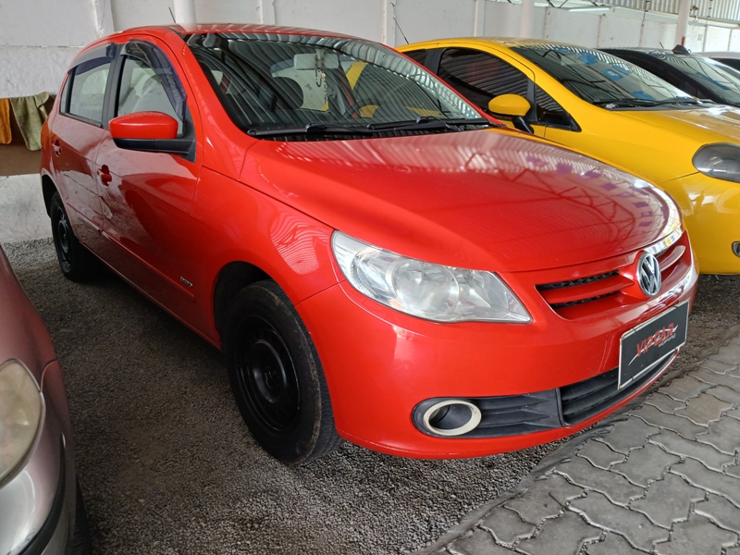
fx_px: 556
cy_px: 278
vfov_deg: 53.1
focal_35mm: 26
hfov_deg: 67.3
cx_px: 370
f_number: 1.8
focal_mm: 3.98
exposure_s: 1/60
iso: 100
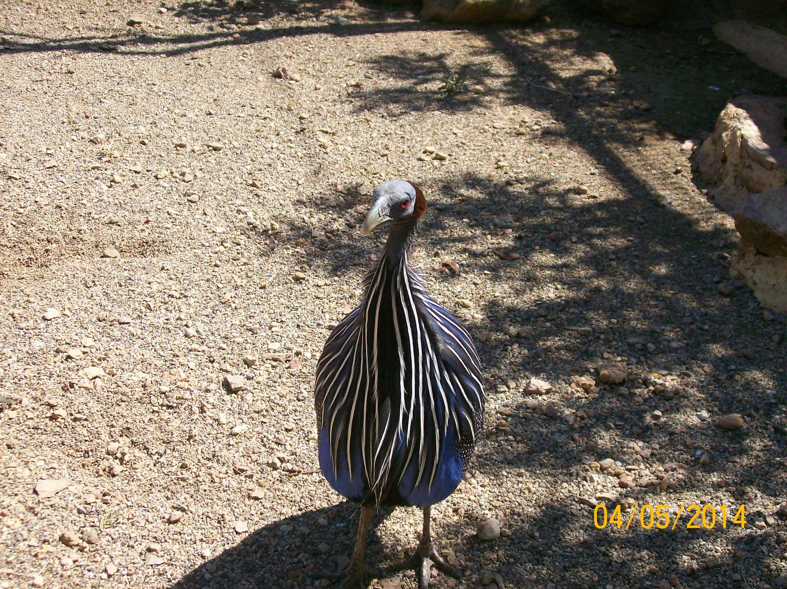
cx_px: 394
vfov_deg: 26.1
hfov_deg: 34.4
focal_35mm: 56
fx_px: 1272
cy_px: 294
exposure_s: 1/592
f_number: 3.4
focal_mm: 9.4
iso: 80
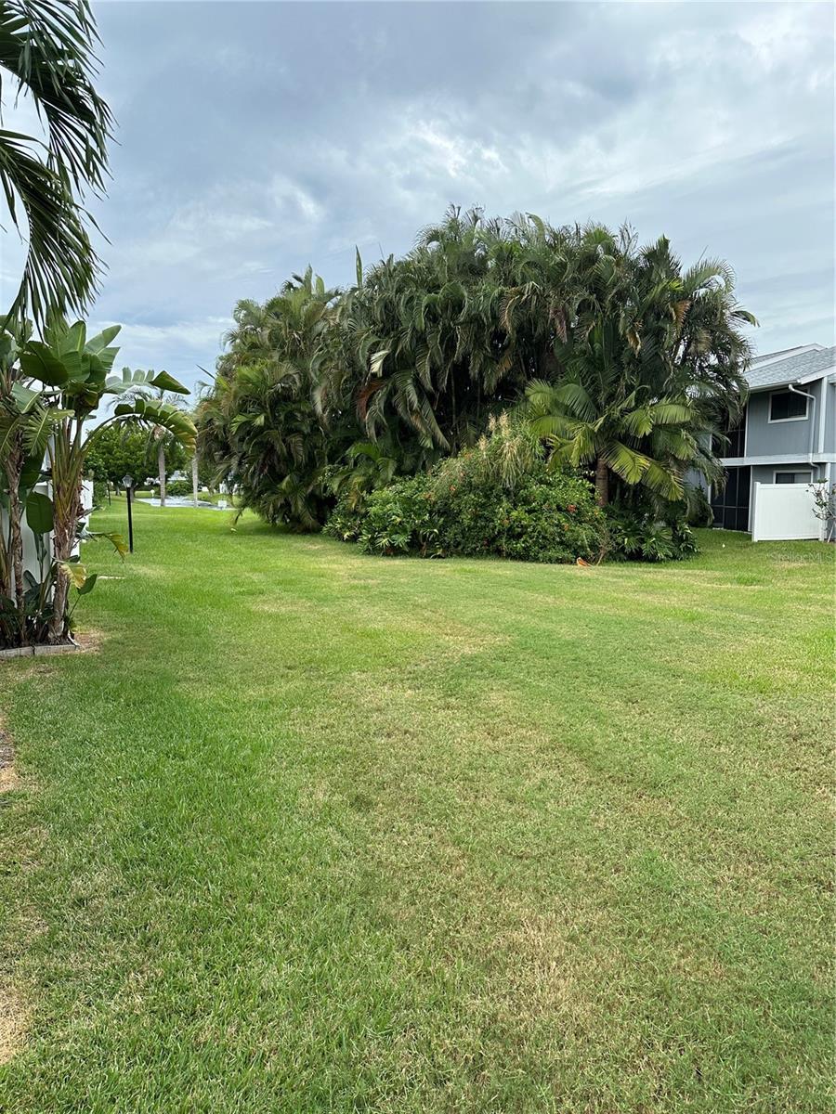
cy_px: 557
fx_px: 773
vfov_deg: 71.6
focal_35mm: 24
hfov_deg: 56.8
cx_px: 418
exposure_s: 1/1412
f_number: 1.78
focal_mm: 6.86
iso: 80
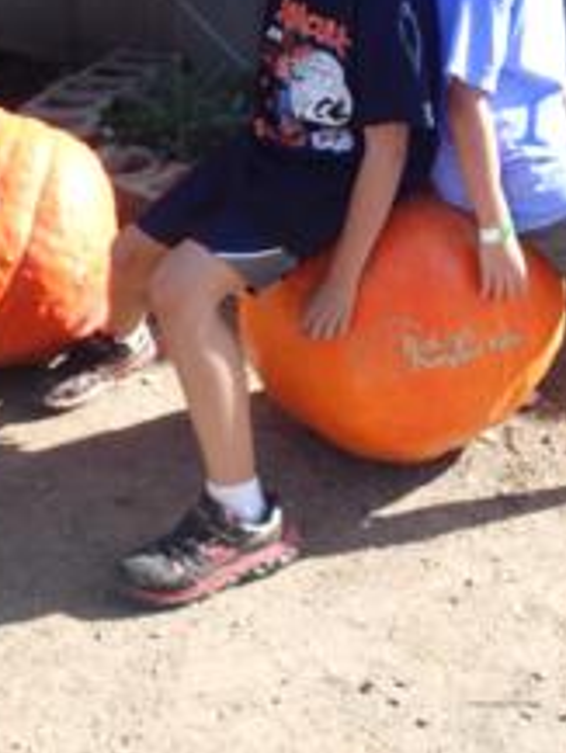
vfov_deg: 32.4
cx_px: 417
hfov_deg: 25.0
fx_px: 1263
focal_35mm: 58
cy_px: 160
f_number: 3.5
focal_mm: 6.42
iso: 100
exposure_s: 1/320
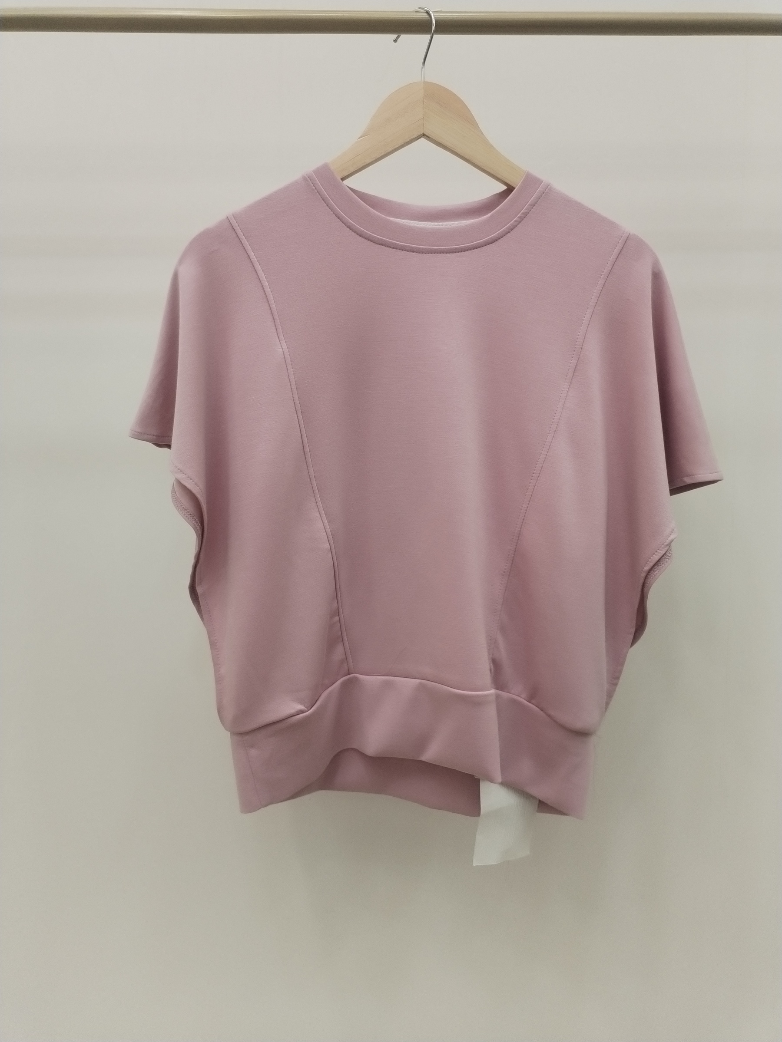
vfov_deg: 61.7
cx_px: 391
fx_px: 874
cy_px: 521
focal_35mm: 29
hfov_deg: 48.2
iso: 203
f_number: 1.8
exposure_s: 1/120
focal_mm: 4.75
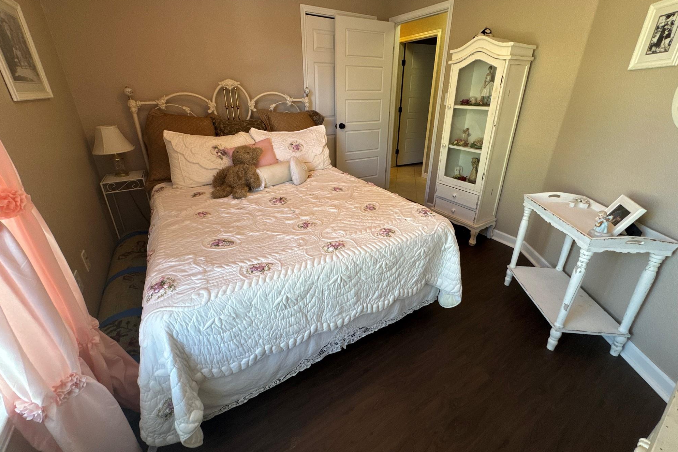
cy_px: 208
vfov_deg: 77.2
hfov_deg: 100.4
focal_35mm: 15
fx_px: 282
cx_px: 340
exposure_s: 1/60
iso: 250
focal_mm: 2.22
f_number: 2.2
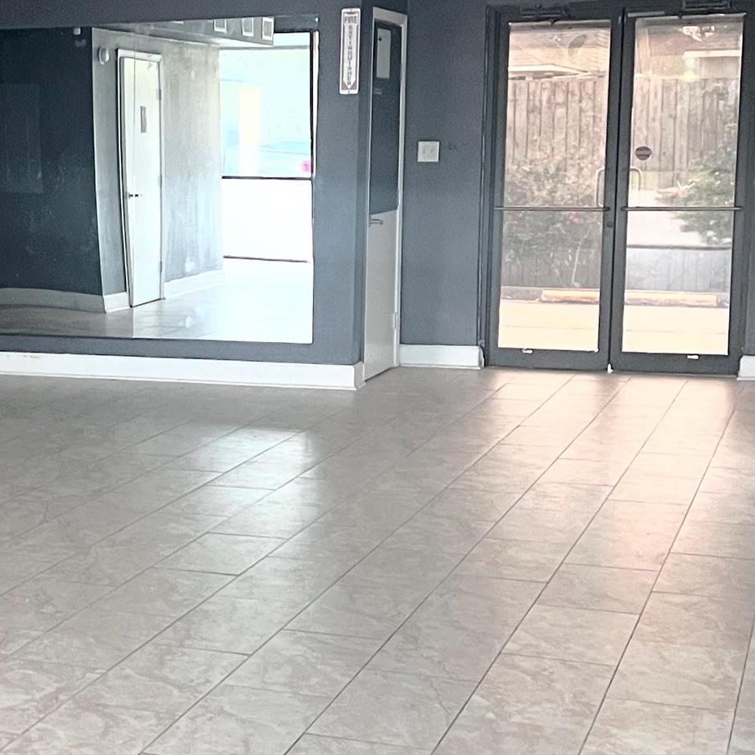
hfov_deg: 21.6
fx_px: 1875
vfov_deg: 22.8
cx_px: -69
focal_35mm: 76
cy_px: 394
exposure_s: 1/60
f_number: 1.5
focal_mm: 5.7
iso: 400
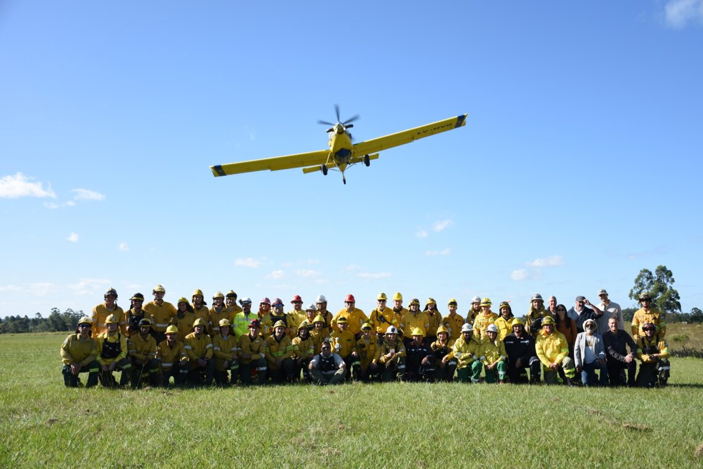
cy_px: 234
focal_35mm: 34
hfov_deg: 55.1
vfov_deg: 38.4
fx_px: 674
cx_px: 352
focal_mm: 23
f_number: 3.8
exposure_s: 1/800
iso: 100
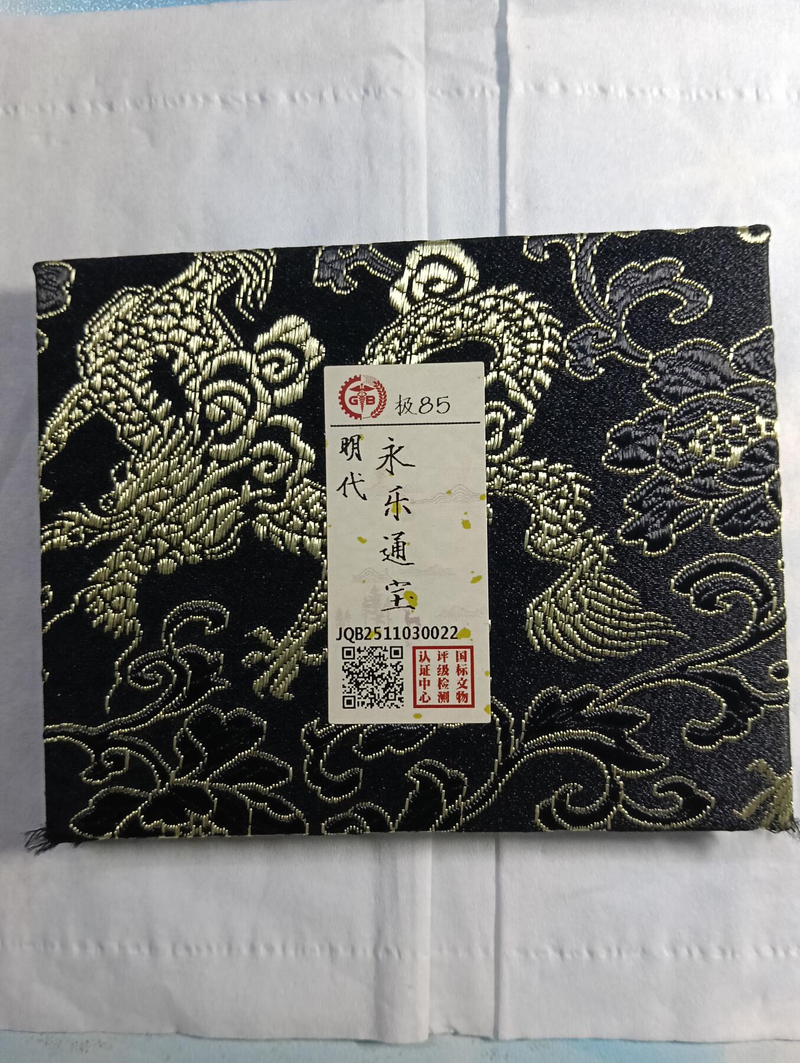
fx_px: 830
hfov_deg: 51.5
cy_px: 532
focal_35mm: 27
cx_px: 400
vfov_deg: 65.3
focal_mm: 3.98
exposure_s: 1/33.3
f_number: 1.8
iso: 640
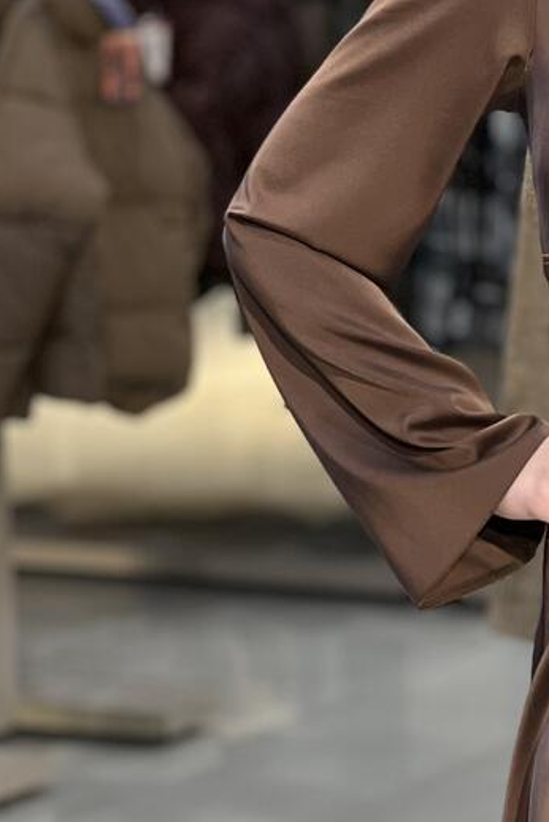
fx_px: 4706
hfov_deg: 6.6
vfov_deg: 10.0
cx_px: 735
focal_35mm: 206
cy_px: 383
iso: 160
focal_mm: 9
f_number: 2.8
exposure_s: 1/33
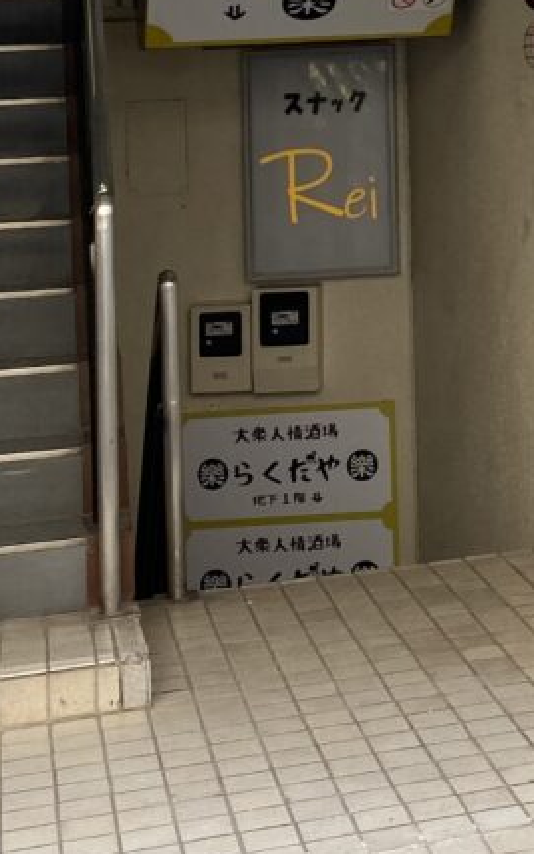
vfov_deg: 23.8
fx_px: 1908
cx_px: 776
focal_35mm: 82
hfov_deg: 14.9
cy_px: -60
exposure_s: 1/342
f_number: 1.8
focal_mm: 4.25
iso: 32
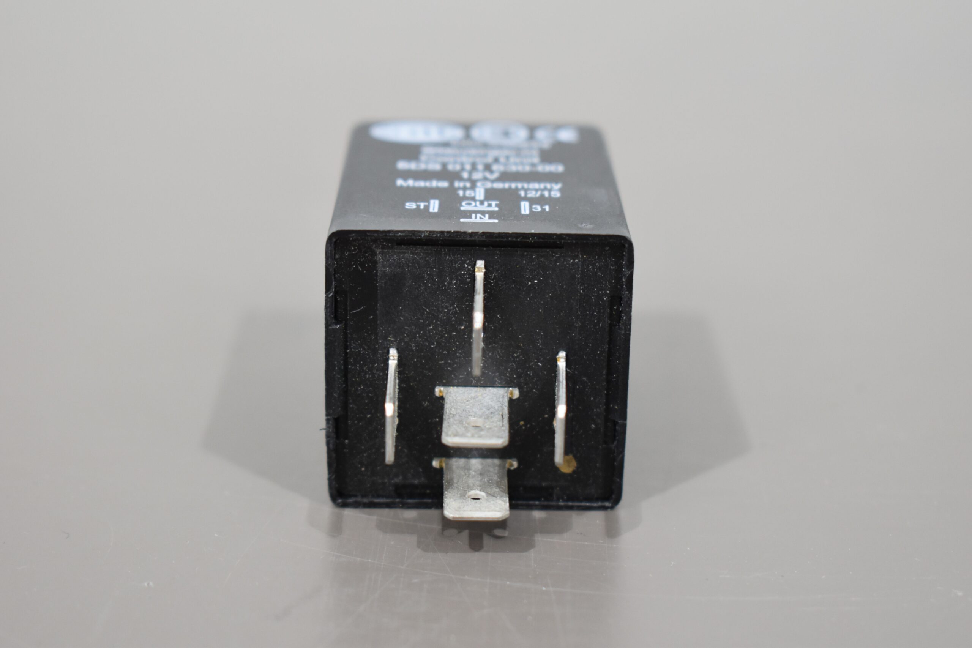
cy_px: 324
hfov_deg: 27.0
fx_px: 2025
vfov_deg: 18.2
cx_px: 486
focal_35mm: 75
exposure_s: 1/60
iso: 1000
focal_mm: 50
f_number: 5.6
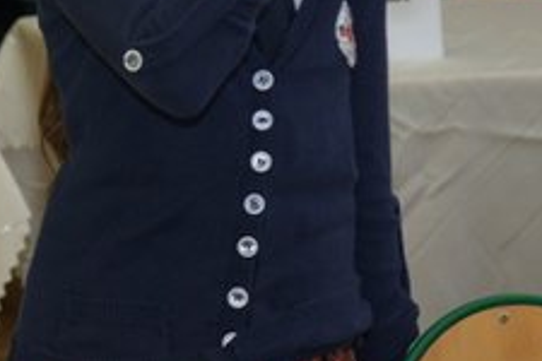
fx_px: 3914
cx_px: 94
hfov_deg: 7.9
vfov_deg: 5.3
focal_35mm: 260
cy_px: -48
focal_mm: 60
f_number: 4
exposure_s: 1/100
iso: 400
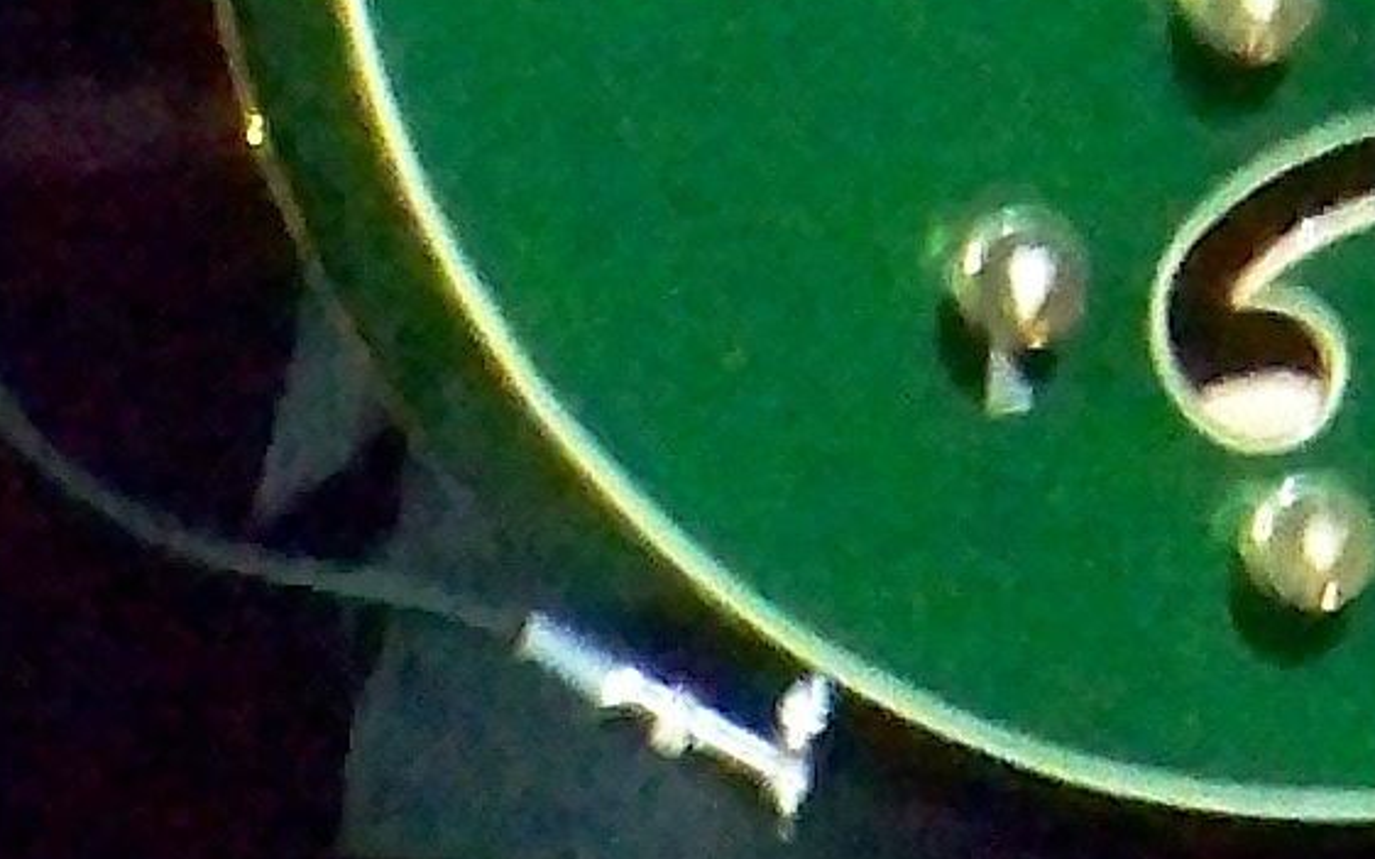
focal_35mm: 2119
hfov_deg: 1.0
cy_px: -1816
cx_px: 3026
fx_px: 79390
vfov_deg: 0.6
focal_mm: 52.2
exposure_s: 1/125
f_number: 8
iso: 1600
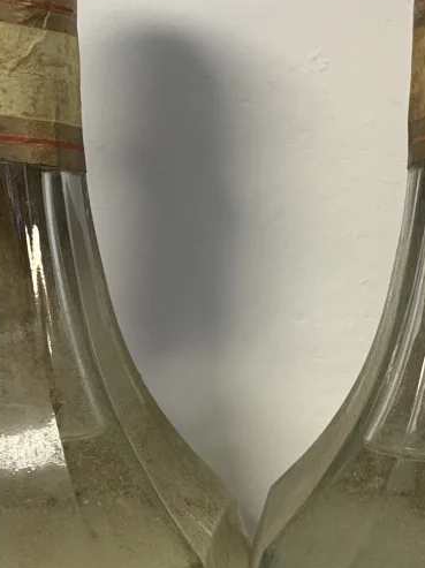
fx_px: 1246
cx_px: 263
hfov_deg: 19.3
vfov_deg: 25.1
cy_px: 479
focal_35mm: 76
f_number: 1.8
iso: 80
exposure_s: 1/50
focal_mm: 4.25
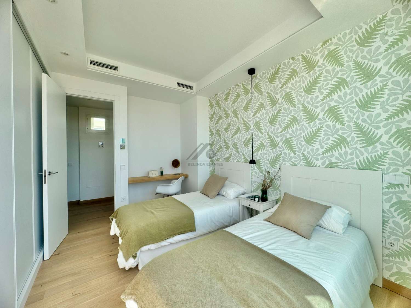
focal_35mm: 14
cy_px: 154
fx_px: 166
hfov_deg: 102.1
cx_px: 206
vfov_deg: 85.7
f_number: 2.2
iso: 40
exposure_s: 1/515
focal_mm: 2.22
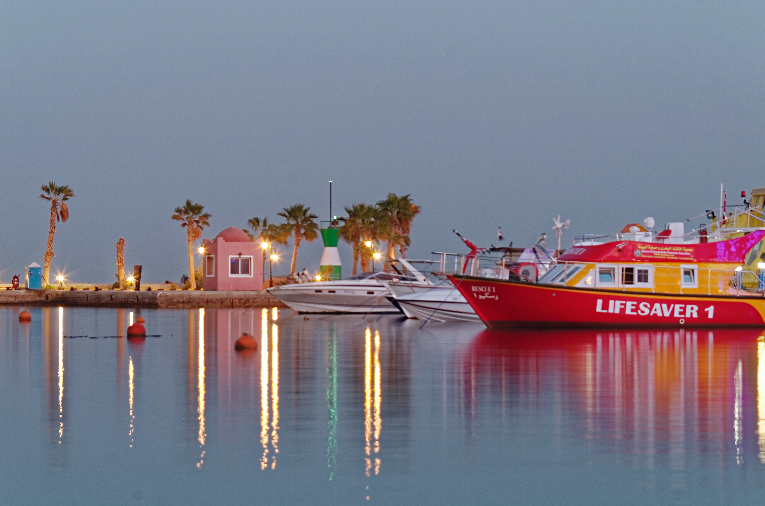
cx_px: 382
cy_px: 253
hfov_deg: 17.1
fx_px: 2545
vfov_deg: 11.4
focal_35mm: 120
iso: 100
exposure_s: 10
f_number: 9
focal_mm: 80
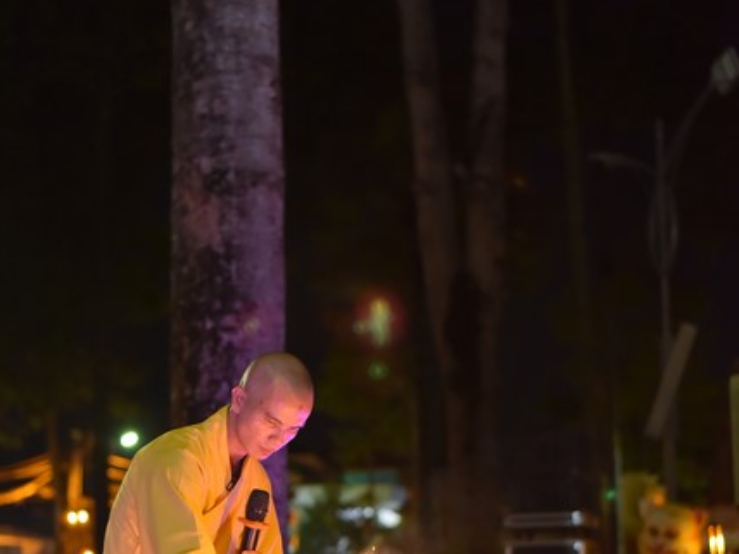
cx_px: 367
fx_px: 1558
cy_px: 468
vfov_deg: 19.9
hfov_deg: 26.7
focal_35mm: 73
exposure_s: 1/100
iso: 2000
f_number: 2
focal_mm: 50
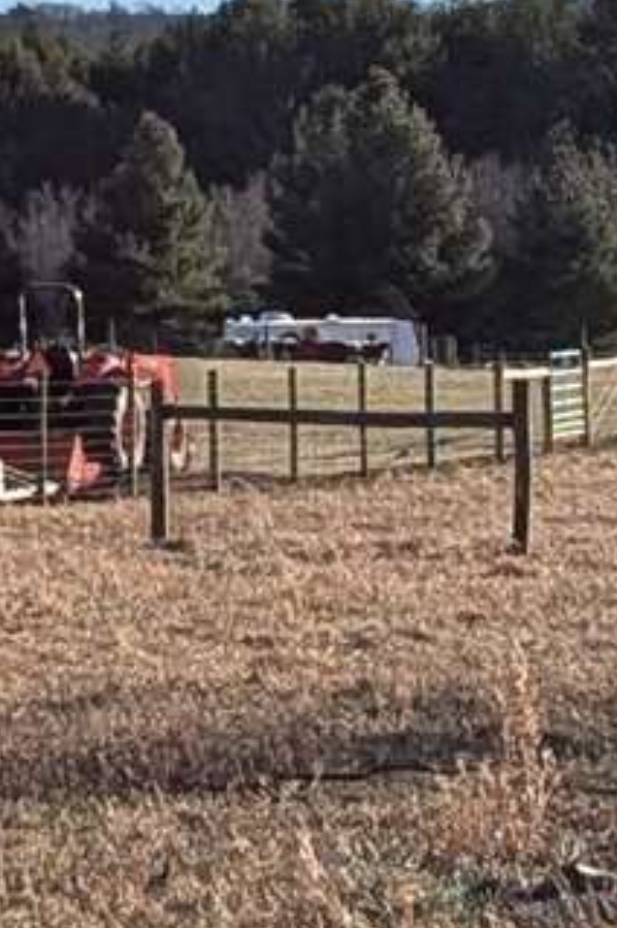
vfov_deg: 8.5
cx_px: -210
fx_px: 6183
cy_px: 15
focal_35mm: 240
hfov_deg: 5.7
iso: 45
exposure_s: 1/2358
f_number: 1.85
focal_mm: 6.81
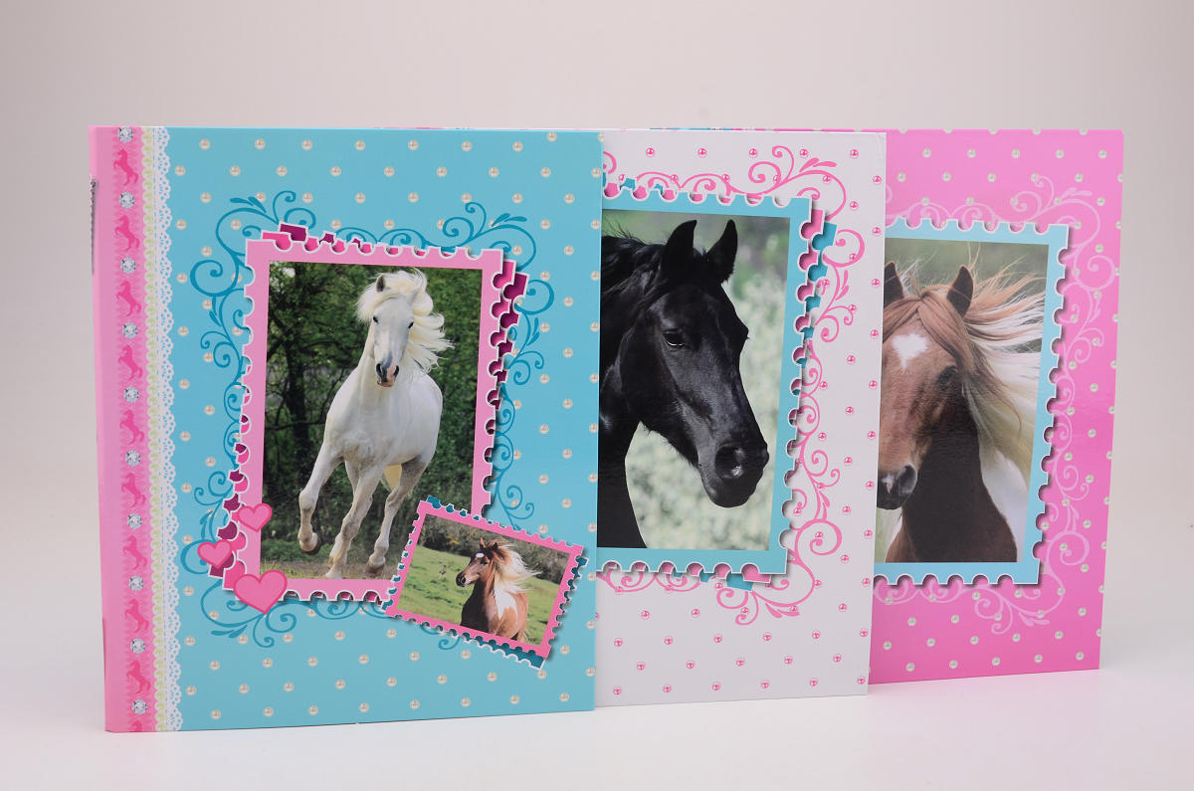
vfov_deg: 25.6
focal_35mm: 52
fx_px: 1738
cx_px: 597
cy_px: 396
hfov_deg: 37.9
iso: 100
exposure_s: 1/125
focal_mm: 35
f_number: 13
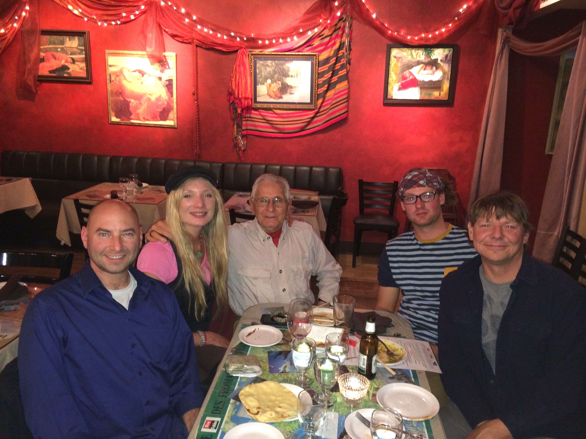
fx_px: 508
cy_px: 220
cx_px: 293
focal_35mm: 30
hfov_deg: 60.0
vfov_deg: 46.8
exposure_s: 1/16
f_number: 2.2
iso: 200
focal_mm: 4.12
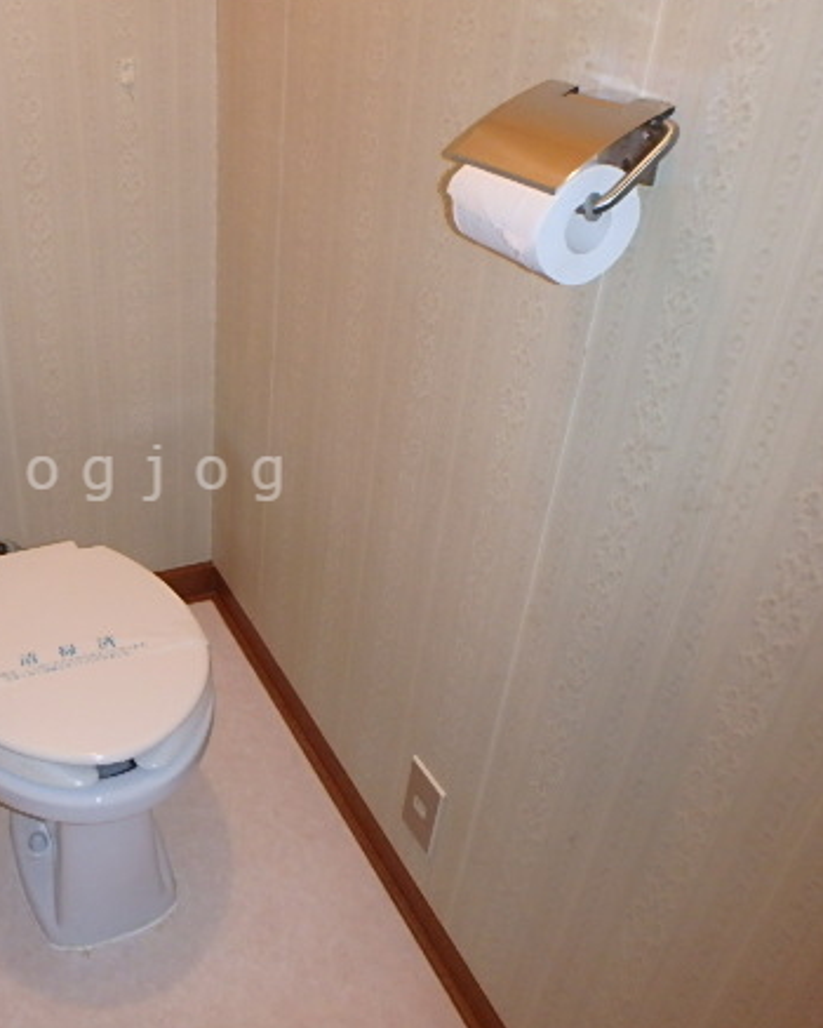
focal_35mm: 30
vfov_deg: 58.7
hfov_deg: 45.4
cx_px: 134
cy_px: 473
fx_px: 913
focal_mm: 3.7
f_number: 3.5
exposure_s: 1/30
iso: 400
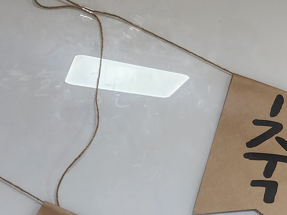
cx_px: 395
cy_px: 157
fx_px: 696
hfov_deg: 20.8
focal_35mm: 84
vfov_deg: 17.5
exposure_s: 1/120
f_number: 1.8
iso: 500
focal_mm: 6.4
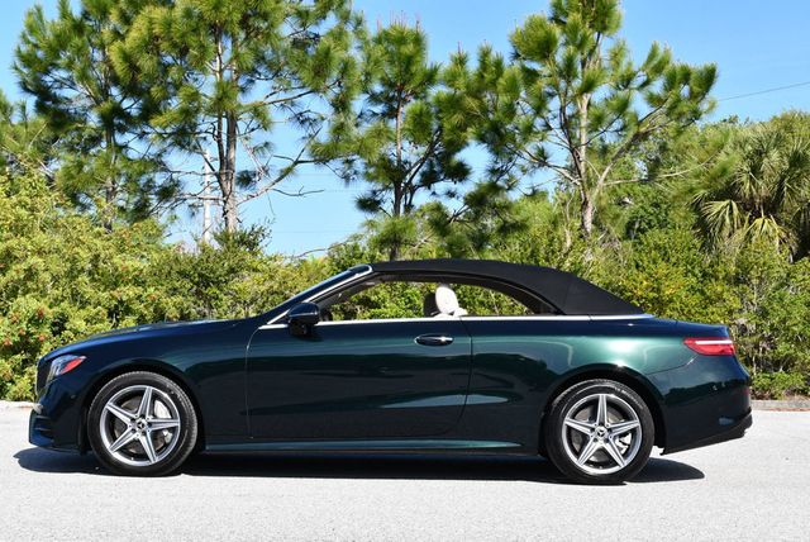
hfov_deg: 33.4
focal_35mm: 60
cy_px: 271
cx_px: 405
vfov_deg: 22.7
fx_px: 1351
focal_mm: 30
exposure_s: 1/250
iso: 160
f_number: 8
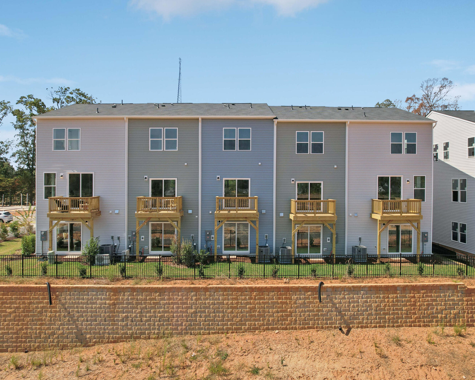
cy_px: 190
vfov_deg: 56.8
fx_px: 351
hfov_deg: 68.1
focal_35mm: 25
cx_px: 239
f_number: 2.8
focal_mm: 8.4
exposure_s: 1/180
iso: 110
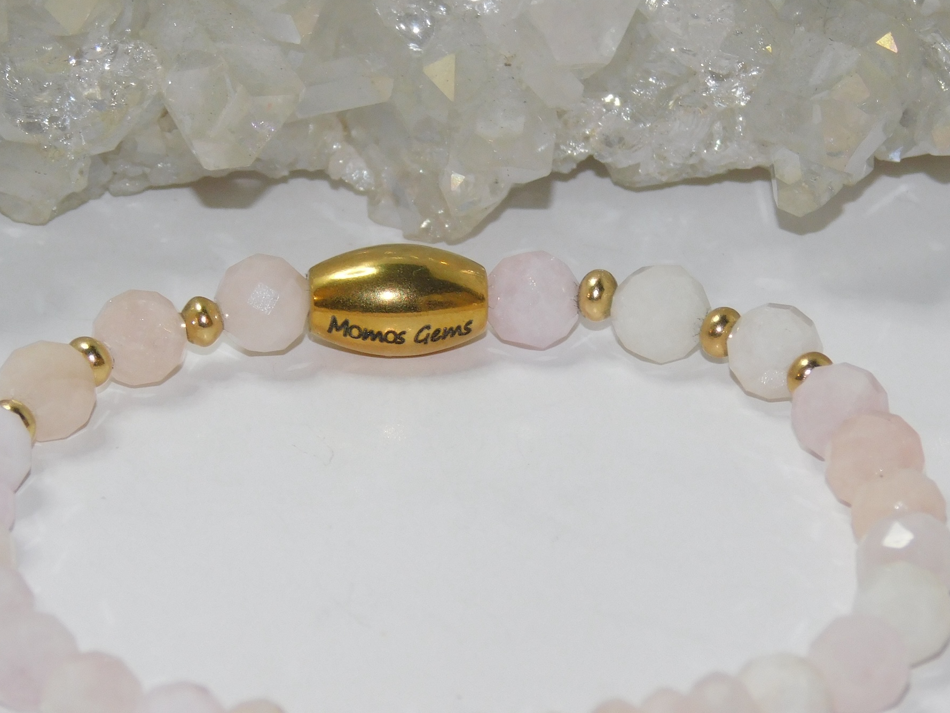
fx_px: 8946
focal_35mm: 326
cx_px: 457
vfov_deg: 4.6
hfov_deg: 6.1
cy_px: 496
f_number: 5.6
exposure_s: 1/60
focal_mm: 41.3
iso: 200
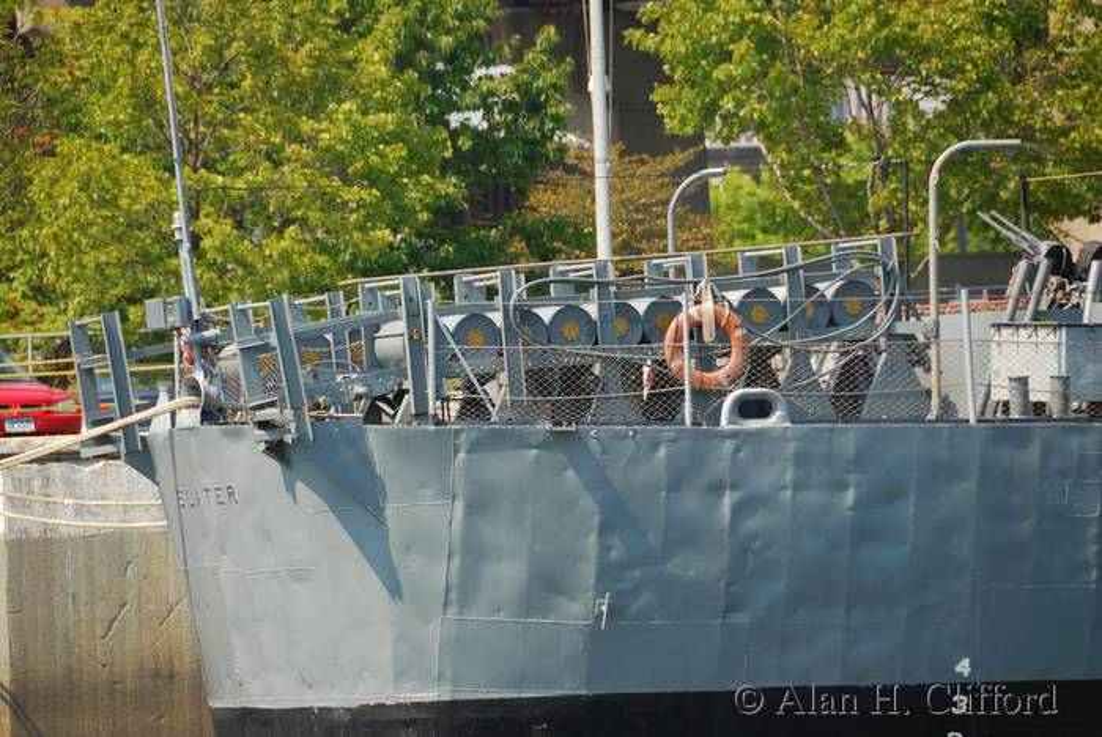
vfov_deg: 4.6
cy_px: 368
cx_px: 551
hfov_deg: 6.9
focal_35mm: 300
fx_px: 9191
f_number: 5.6
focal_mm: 200
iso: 100
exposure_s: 1/200
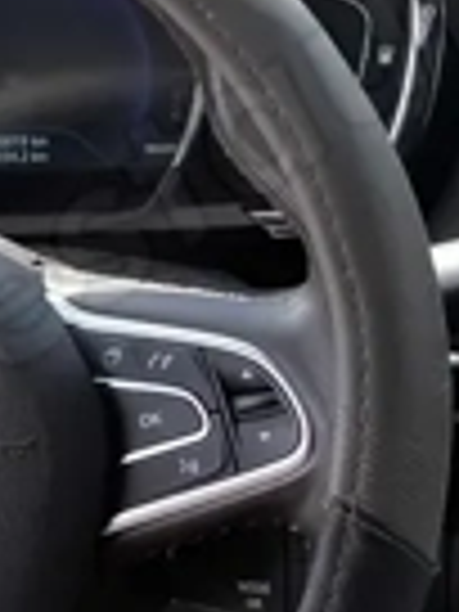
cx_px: 909
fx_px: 2988
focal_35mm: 169
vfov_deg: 11.7
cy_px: 176
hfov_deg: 8.4
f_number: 1.8
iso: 50
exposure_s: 1/588
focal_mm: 5.54
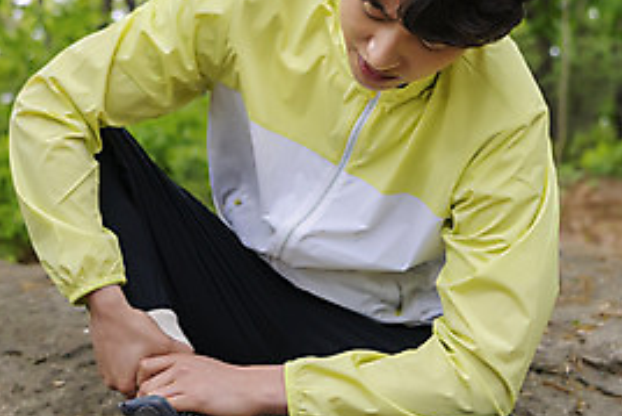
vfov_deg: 18.0
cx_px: 167
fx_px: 1314
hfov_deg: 26.3
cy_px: 186
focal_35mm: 76
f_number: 3.2
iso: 200
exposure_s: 1/125
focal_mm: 34
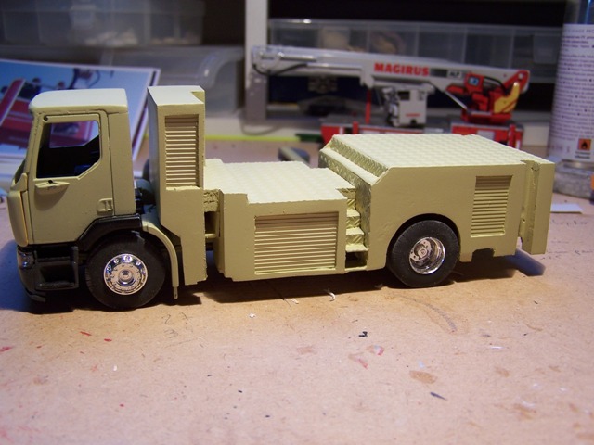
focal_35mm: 38
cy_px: 222
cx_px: 297
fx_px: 652
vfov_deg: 37.7
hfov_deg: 49.0
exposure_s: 1/45
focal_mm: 6.3
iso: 80
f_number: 2.8
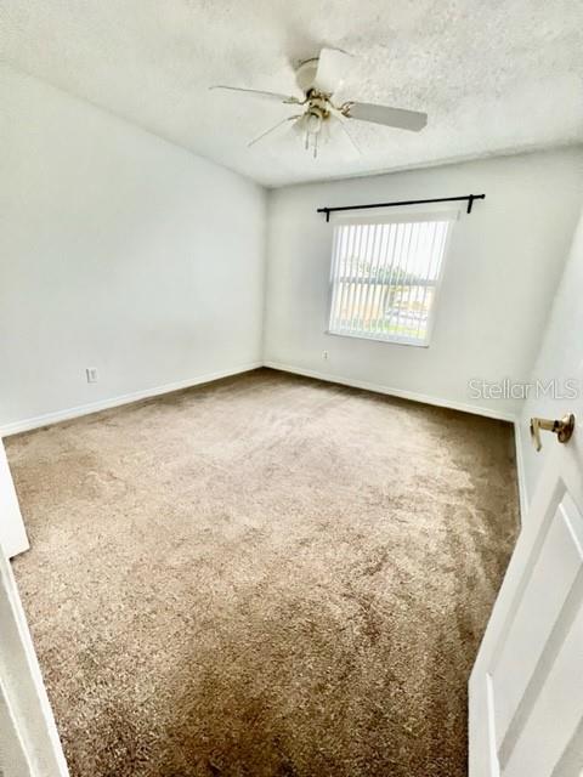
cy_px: 388
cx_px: 292
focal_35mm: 13
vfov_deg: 106.2
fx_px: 292
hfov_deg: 89.9
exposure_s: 1/74
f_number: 1.8
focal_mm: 1.57
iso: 250
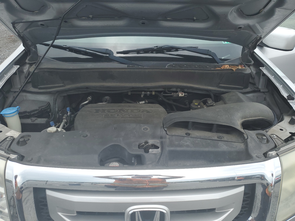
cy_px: 110
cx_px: 148
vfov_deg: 53.1
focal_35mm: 26
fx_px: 222
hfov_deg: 67.3
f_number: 1.5
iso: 50
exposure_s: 1/1000
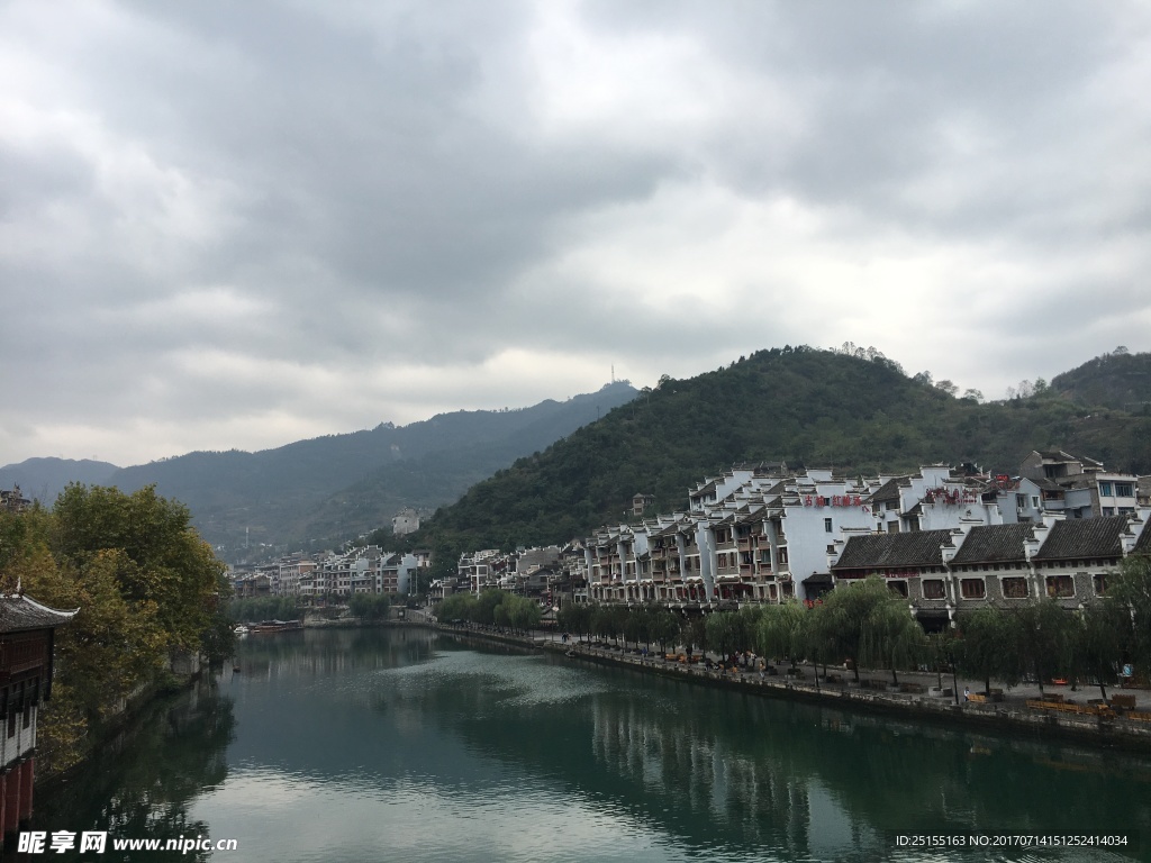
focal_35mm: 29
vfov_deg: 48.2
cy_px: 432
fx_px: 964
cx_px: 576
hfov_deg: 61.7
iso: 25
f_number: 2.2
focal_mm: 4.15
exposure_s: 1/810
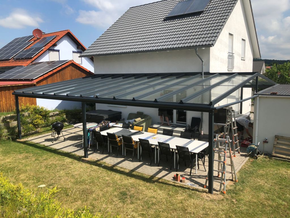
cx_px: 145
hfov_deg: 63.4
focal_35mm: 28
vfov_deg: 49.7
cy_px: 109
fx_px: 235
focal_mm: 3.99
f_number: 1.8
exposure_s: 1/2114
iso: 20
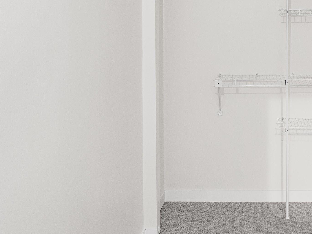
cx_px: 288
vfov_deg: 28.0
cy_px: 98
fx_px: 469
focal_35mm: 52
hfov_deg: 34.5
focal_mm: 16
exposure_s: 1/160
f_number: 7.1
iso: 100
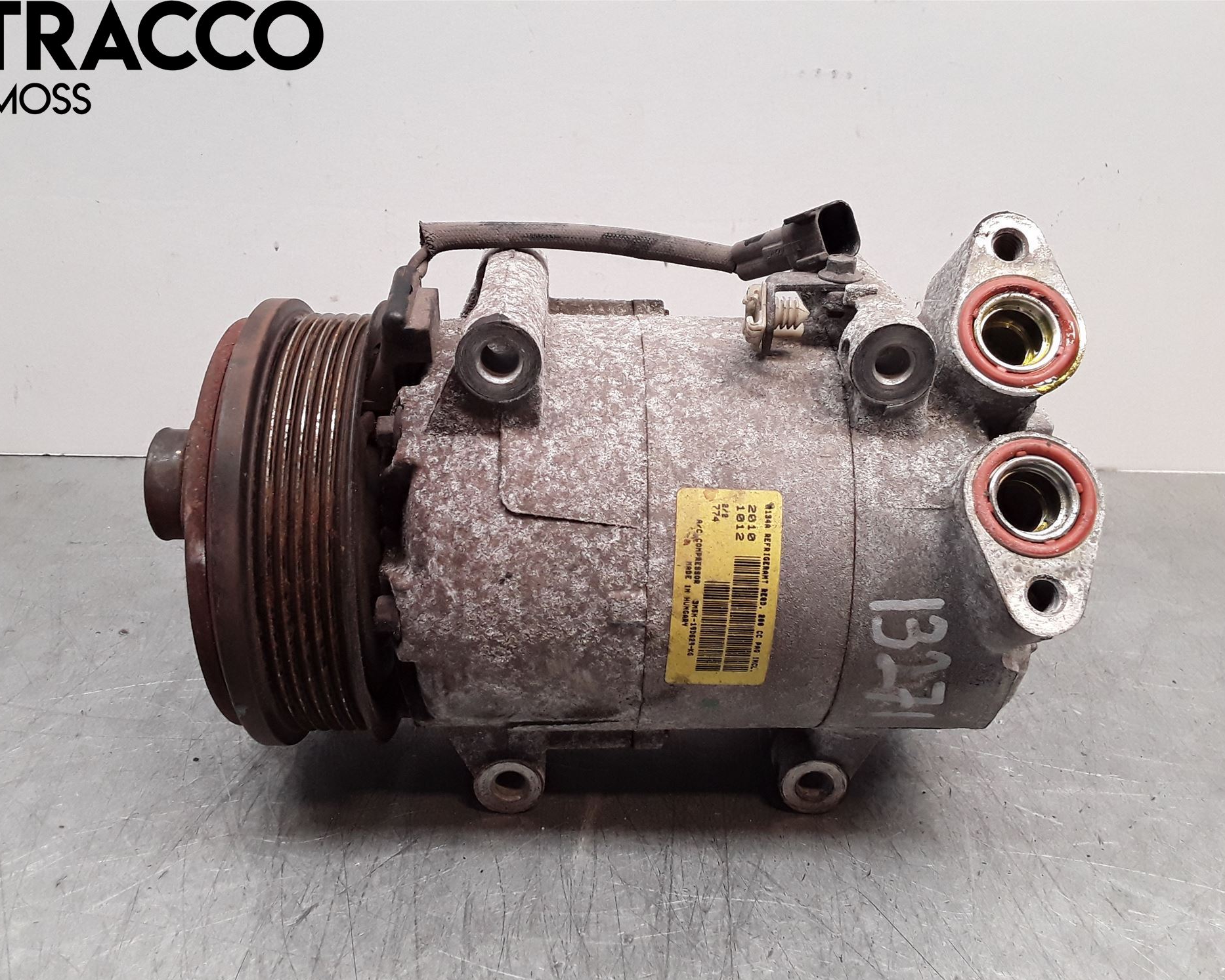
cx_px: 592
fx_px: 1088
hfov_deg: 58.8
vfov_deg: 48.5
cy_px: 503
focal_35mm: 30
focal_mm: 2.91
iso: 100
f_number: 1.9
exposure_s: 1/100
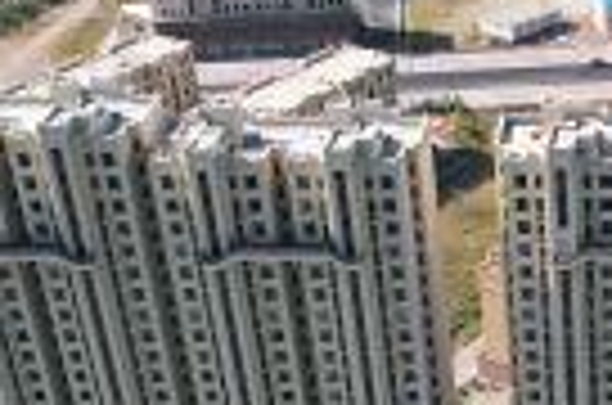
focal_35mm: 89
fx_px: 1509
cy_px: 578
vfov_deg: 14.4
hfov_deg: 21.6
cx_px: 693
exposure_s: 1/1500
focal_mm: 8.38
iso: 140
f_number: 2.8
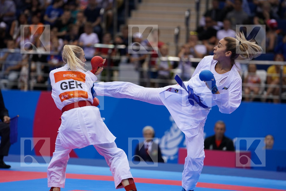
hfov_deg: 10.3
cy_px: 96
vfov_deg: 6.9
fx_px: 1589
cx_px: 143
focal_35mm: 200
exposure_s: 1/1000
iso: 1000
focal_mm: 200
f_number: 2.8
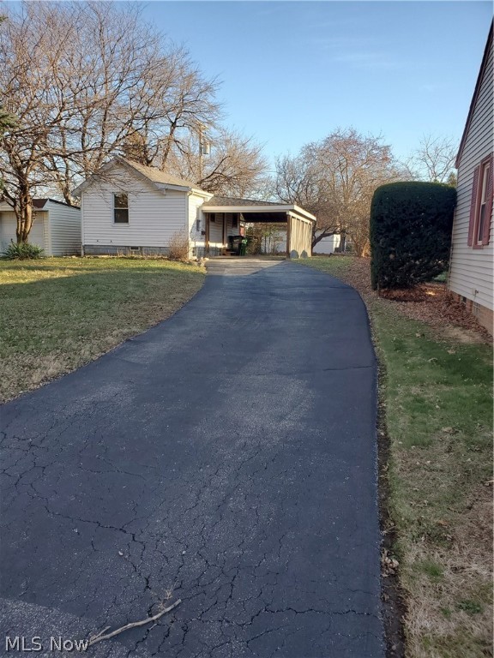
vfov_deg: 67.3
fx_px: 495
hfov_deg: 53.1
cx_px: 247
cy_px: 329
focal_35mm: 26
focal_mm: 4.3
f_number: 2.4
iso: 50
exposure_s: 1/347
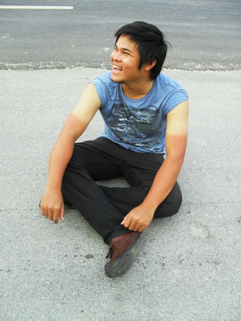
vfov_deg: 52.6
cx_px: 120
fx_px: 325
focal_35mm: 35
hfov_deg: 40.7
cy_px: 160
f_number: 3.2
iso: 100
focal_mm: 6.3
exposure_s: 1/180
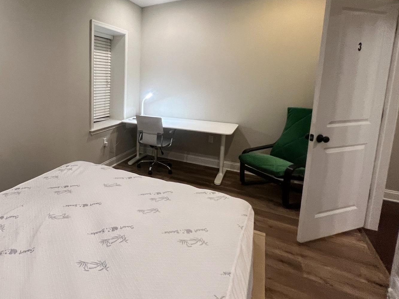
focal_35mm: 20
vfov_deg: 65.1
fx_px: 231
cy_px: 114
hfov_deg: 75.9
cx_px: 100
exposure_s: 1/60
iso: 250
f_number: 1.8
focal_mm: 1.57
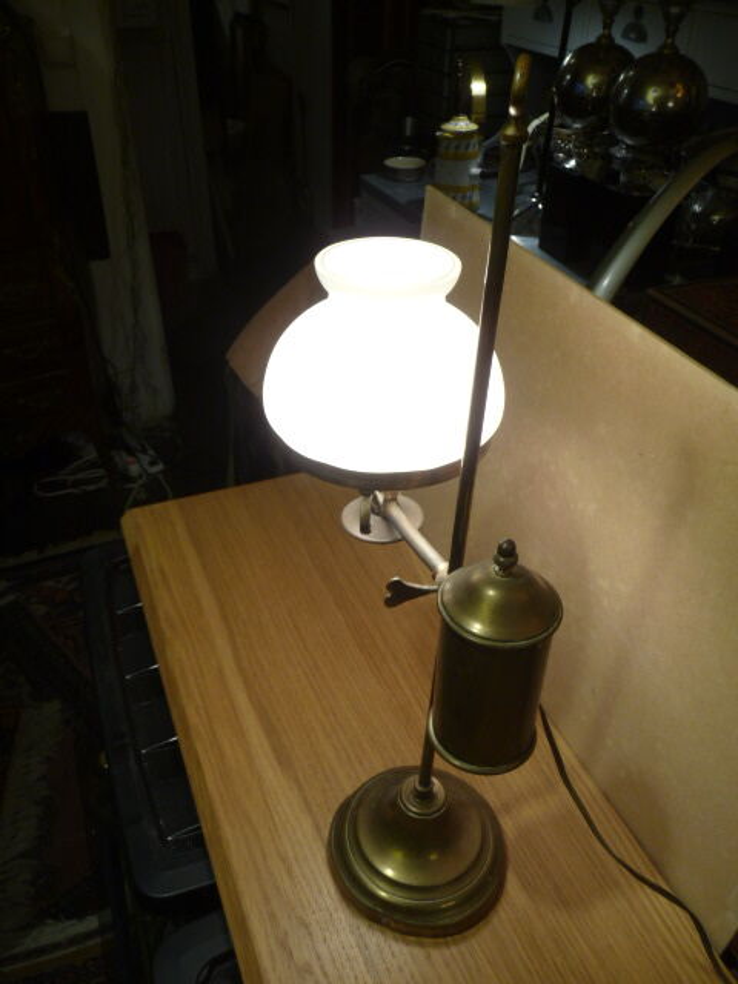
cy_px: 492
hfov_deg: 49.7
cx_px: 369
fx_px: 796
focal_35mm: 28
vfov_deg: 63.4
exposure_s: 1/40
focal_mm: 4.7
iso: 100
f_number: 3.3
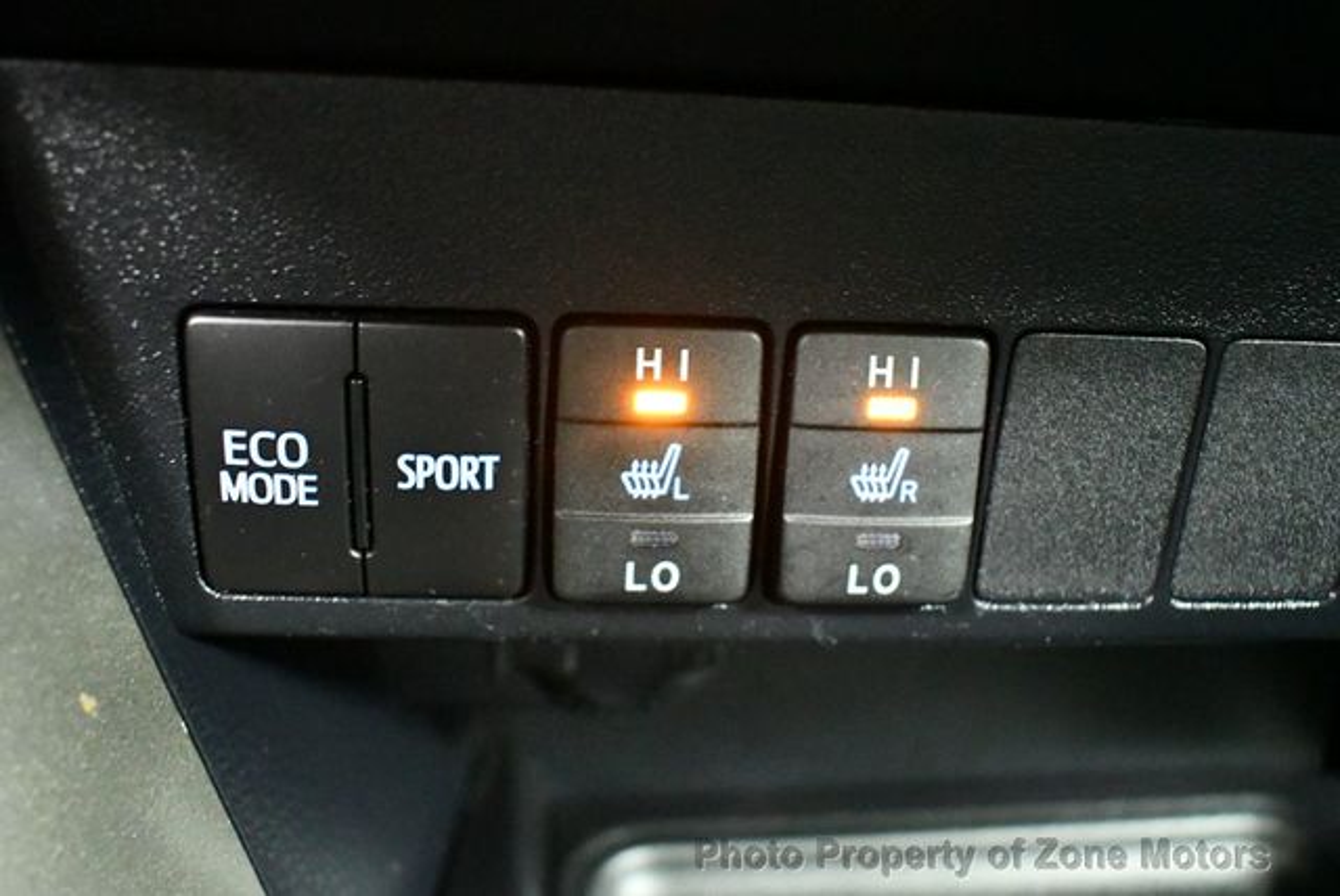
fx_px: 1341
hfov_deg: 53.1
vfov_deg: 36.9
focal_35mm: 36
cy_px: 448
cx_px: 670
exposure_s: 1/25
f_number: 3.5
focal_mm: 18
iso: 12800
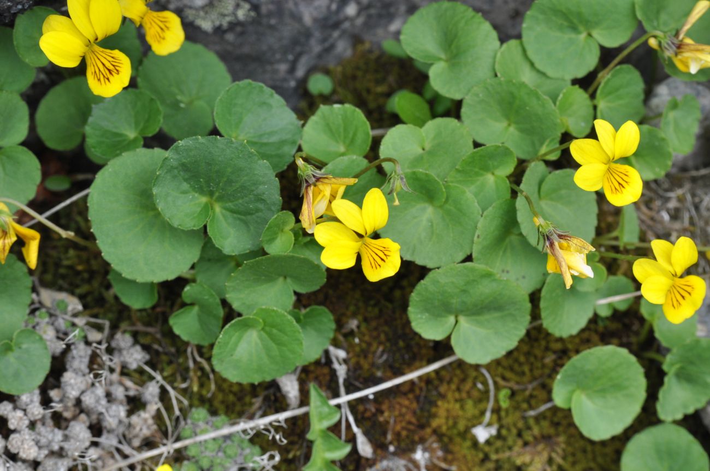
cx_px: 355
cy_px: 236
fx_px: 1773
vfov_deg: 15.1
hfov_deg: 22.7
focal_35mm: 90
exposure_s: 1/125
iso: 400
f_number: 14
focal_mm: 60
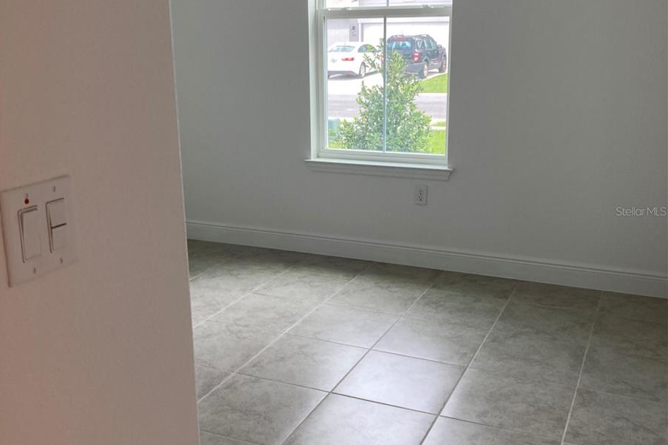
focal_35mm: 39
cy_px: 211
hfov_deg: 49.6
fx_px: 723
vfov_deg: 34.2
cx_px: 333
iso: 40
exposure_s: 1/120
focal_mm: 3.99
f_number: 1.8
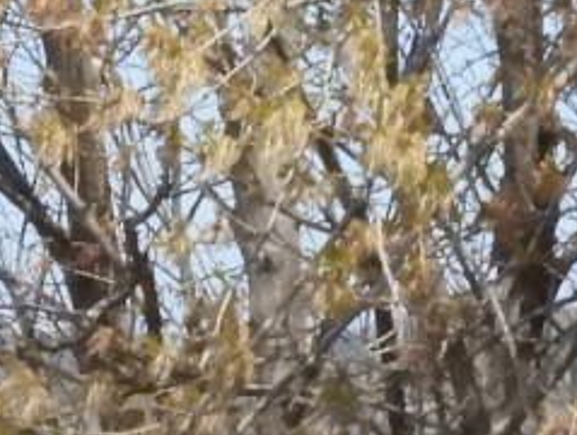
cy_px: 290
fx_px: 6026
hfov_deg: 5.4
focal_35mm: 361
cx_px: -171
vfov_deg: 4.1
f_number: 7.6
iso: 1600
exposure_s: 1/3200
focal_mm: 10.7
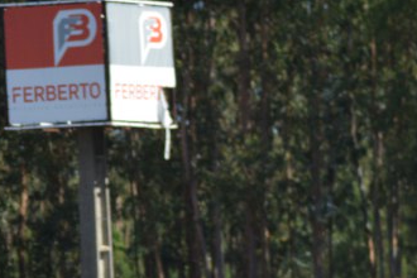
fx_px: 5432
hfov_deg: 4.4
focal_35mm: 469
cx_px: 580
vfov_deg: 2.9
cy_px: 504
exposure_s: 1/1600
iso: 400
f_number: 5.6
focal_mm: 86
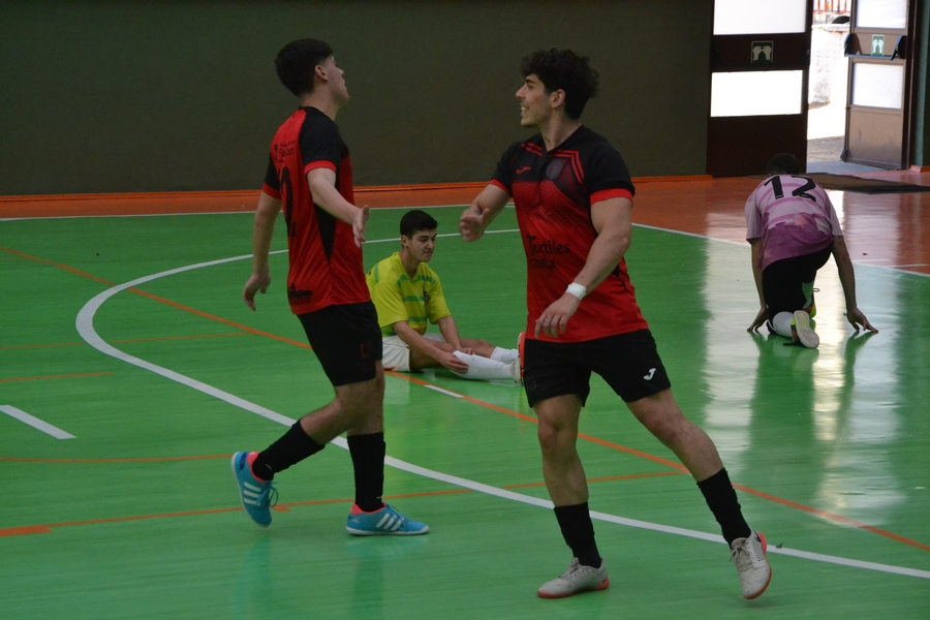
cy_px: 310
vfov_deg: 11.4
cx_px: 465
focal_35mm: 120
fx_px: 3100
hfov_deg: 17.1
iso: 3200
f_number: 8
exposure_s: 1/1000
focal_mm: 80
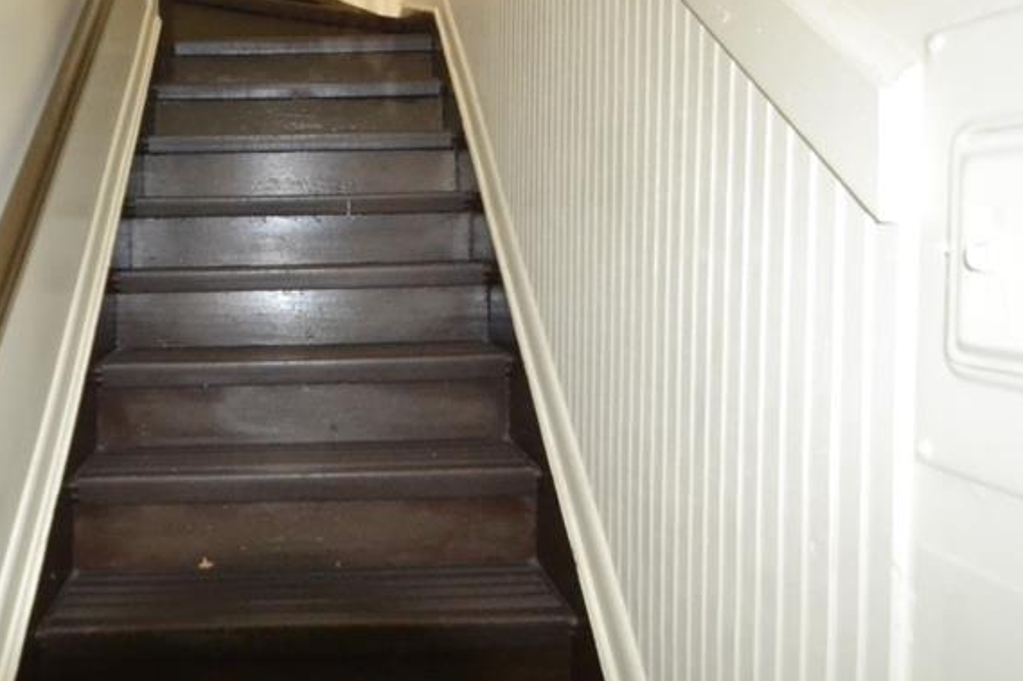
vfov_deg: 47.3
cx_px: 309
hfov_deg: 64.9
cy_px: 244
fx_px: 767
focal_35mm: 27
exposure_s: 1/60
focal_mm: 10
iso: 3200
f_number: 3.5
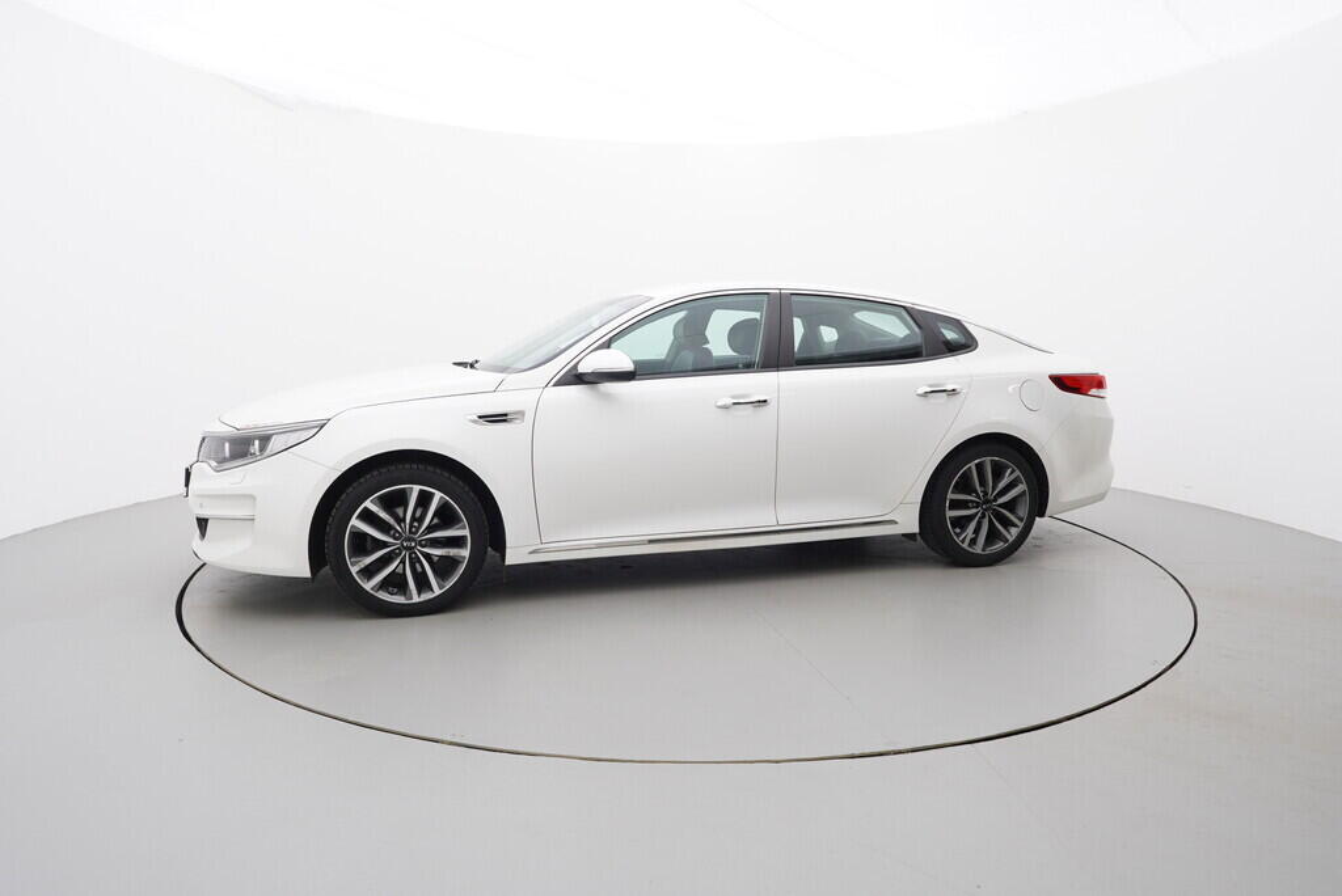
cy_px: 448
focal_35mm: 22
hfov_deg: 77.3
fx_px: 839
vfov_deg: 56.2
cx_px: 671
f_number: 5
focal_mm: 15
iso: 200
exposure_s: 1/80
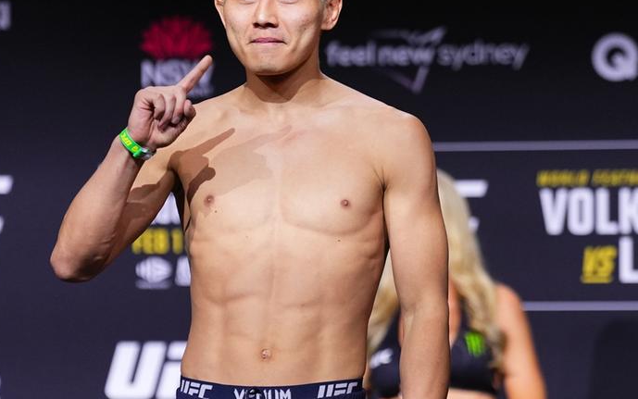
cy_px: 196
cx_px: 271
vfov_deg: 6.5
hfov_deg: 10.4
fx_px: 3496
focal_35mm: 201
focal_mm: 136
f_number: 2.8
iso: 1600
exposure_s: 1/500
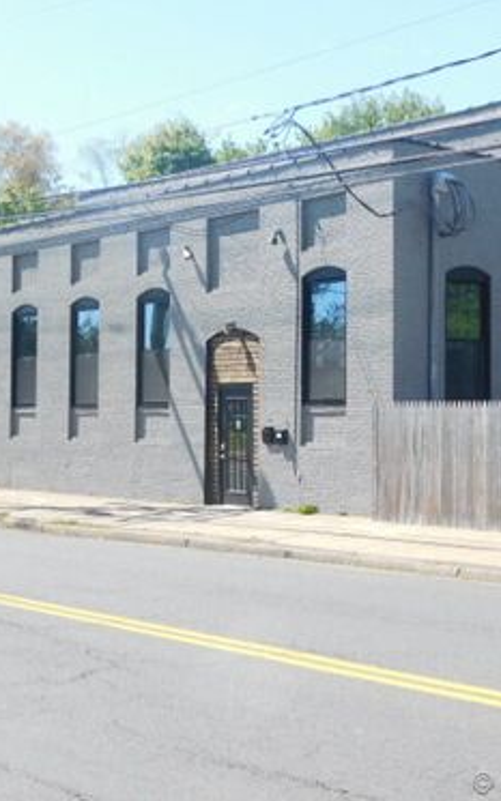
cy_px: 400
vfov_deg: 32.0
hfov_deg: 20.3
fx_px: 1399
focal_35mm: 64
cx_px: 217
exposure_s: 1/500
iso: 125
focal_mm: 8
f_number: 3.7
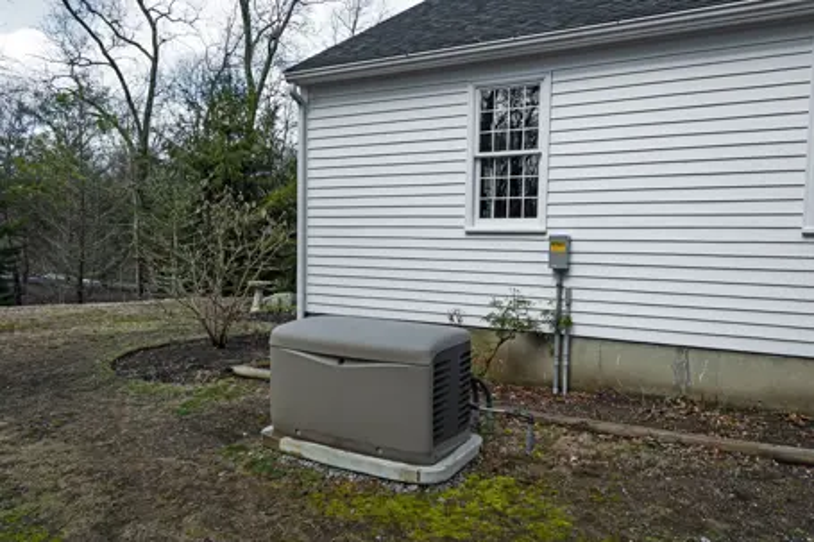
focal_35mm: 28
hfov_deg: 65.5
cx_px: 407
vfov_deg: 46.4
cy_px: 271
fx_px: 633
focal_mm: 28
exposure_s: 1/125
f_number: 9.5
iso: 200
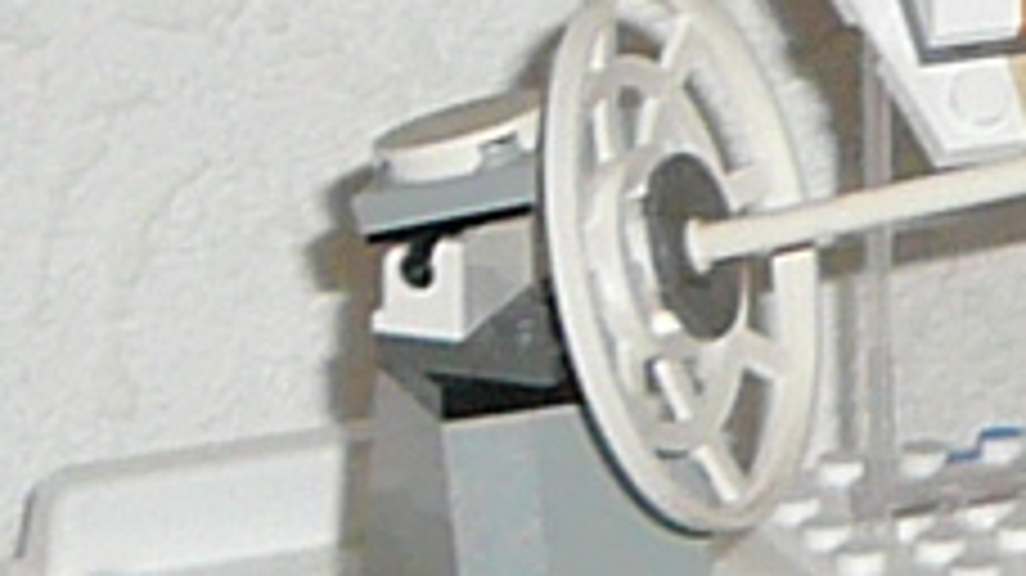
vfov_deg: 4.0
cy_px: 238
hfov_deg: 6.6
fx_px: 8321
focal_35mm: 306
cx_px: 2610
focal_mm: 5.2
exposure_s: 1/8
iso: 100
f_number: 2.8
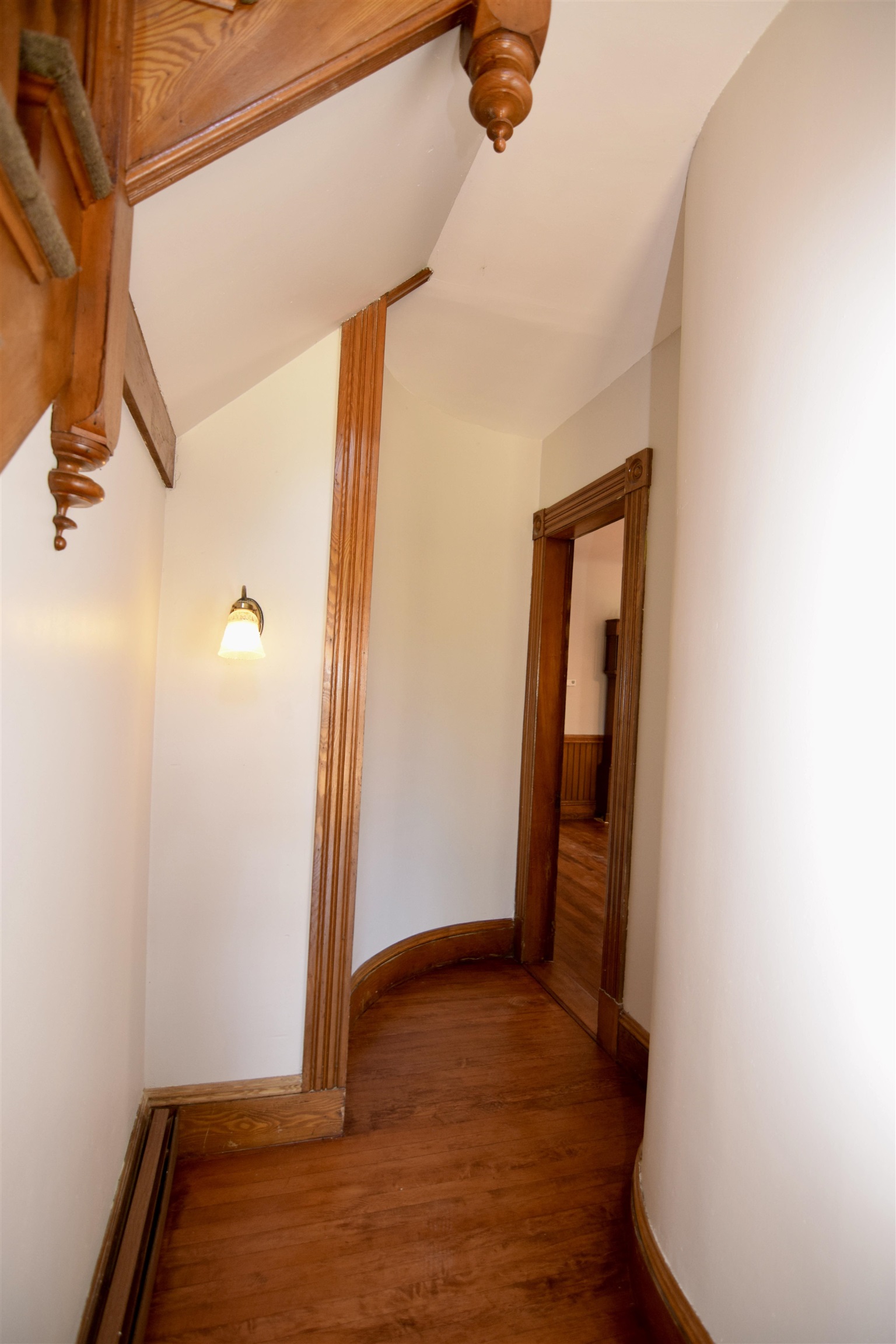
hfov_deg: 72.1
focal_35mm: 16
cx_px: 448
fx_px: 616
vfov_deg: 95.0
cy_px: 672
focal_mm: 11
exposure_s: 1/60
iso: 800
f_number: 3.2
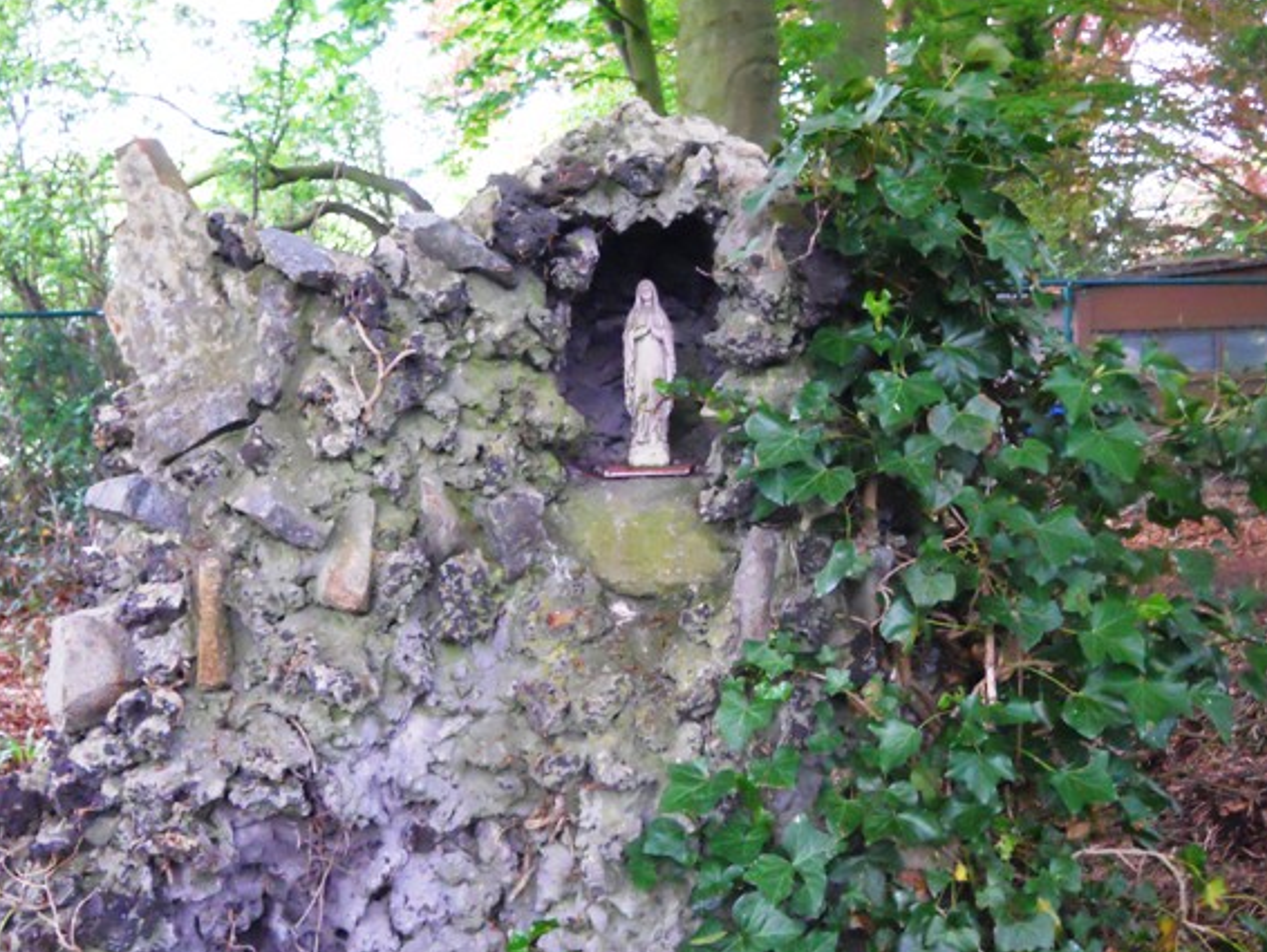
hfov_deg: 36.8
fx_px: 1904
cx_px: 584
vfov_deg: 28.1
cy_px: 486
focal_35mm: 52
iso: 800
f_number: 3.4
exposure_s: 1/80
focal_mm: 8.3
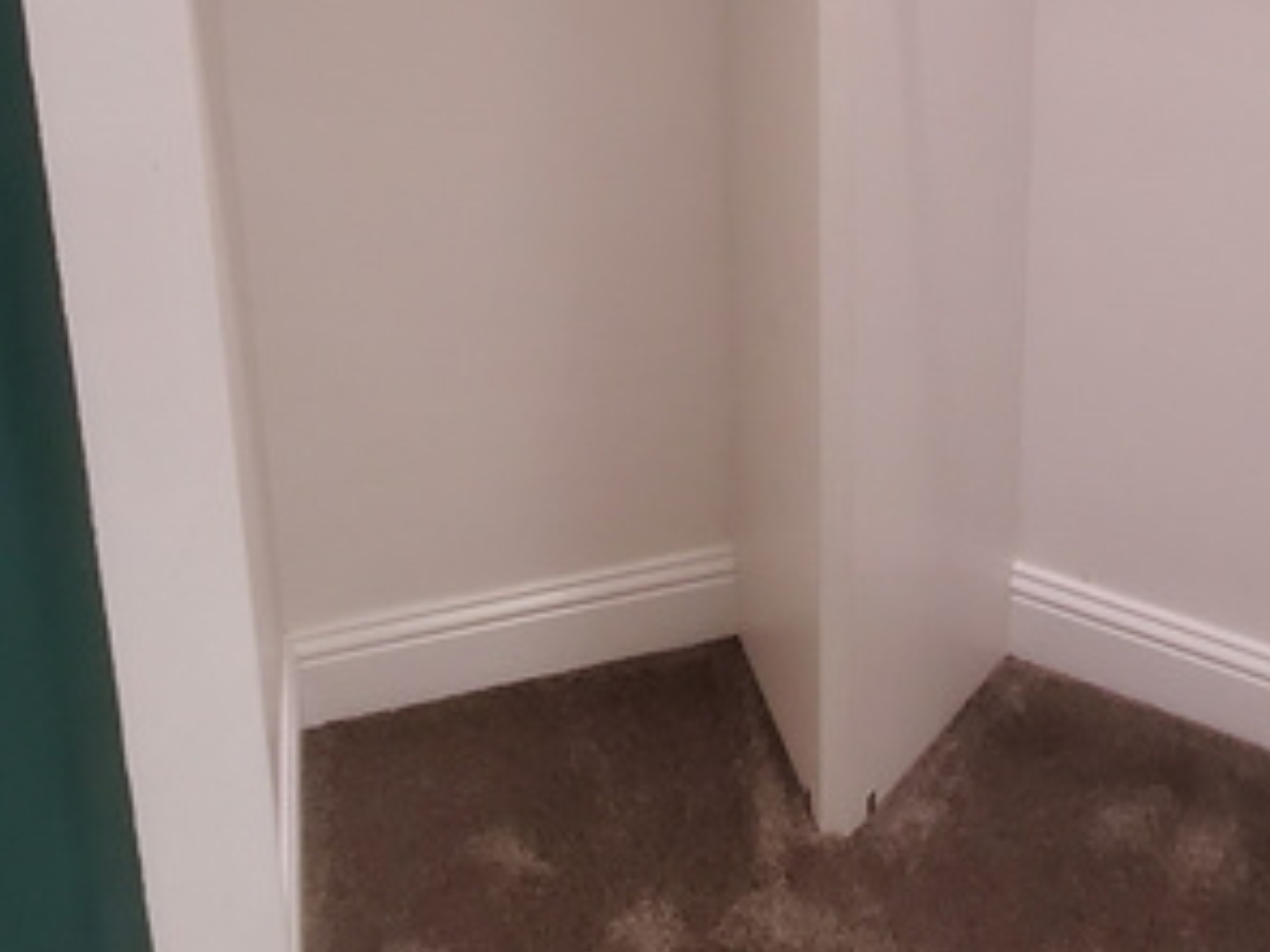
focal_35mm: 45
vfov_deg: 30.3
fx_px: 1651
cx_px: 935
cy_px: 34
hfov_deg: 41.0
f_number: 2.2
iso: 200
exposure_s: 1/60
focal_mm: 1.8
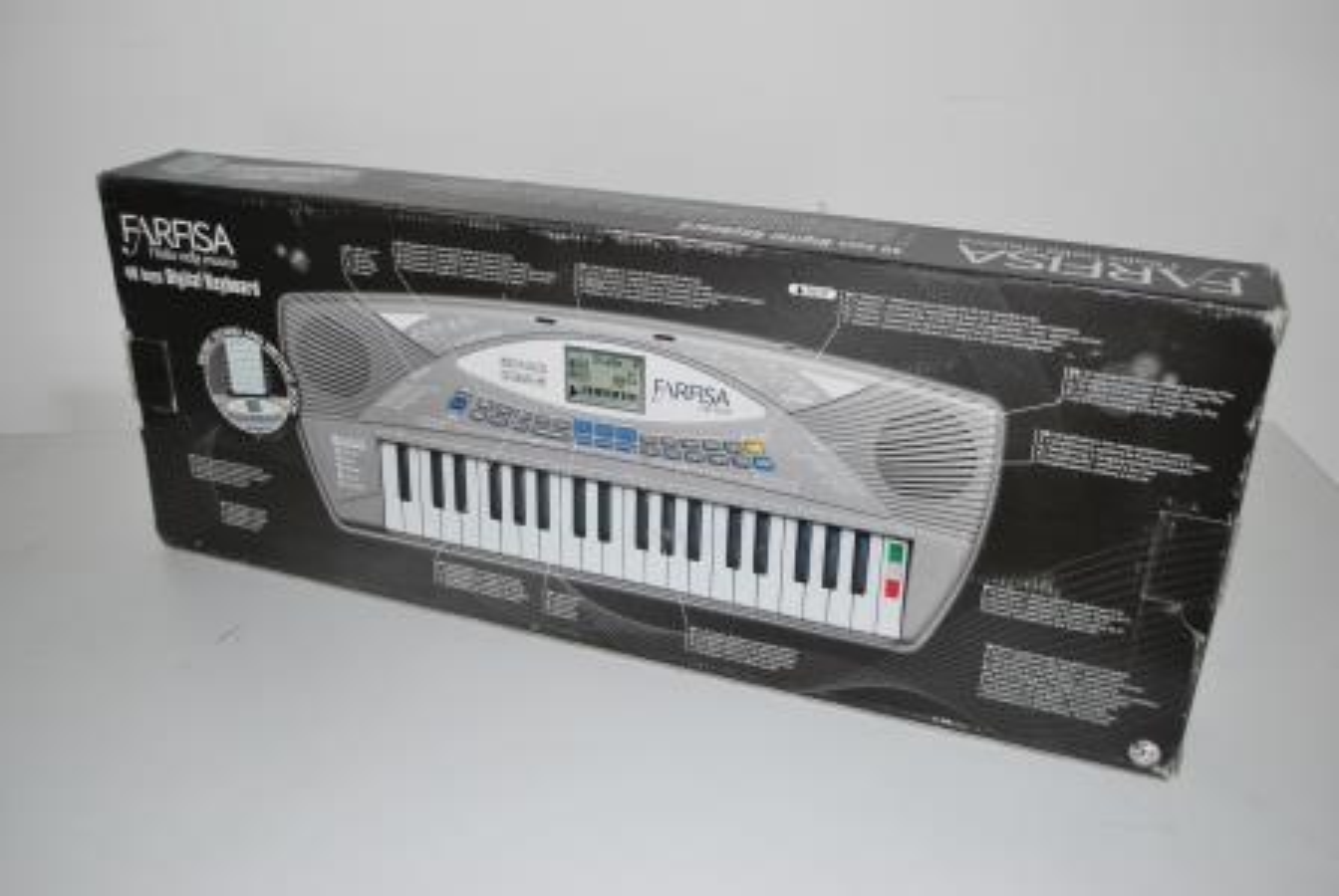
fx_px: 1229
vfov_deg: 40.1
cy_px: 448
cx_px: 670
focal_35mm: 33
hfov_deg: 57.2
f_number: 4
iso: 200
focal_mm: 22
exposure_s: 1/60
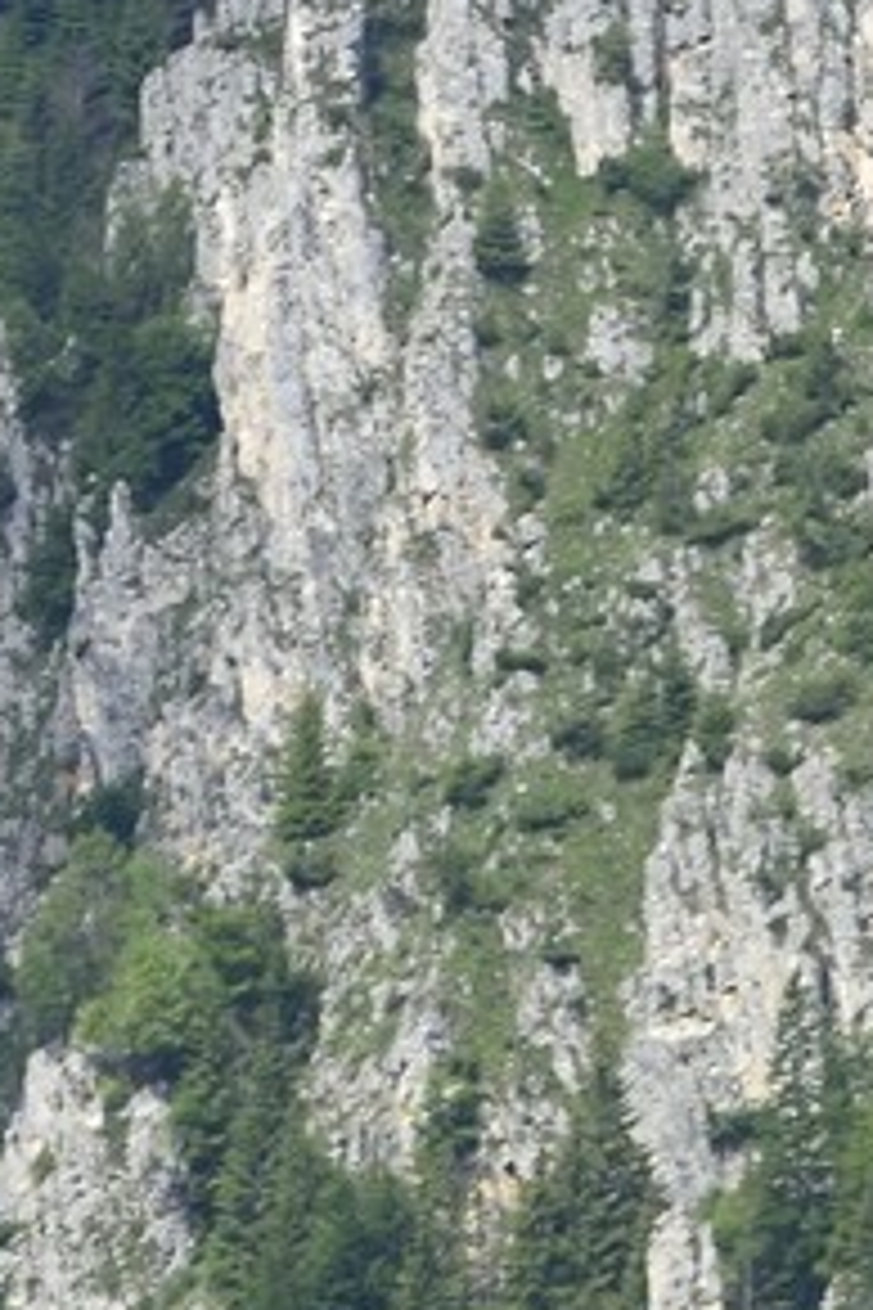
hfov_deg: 1.5
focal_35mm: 934
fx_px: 33972
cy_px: 2665
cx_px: 1861
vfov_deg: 2.2
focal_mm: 170
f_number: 8
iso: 200
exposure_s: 1/400
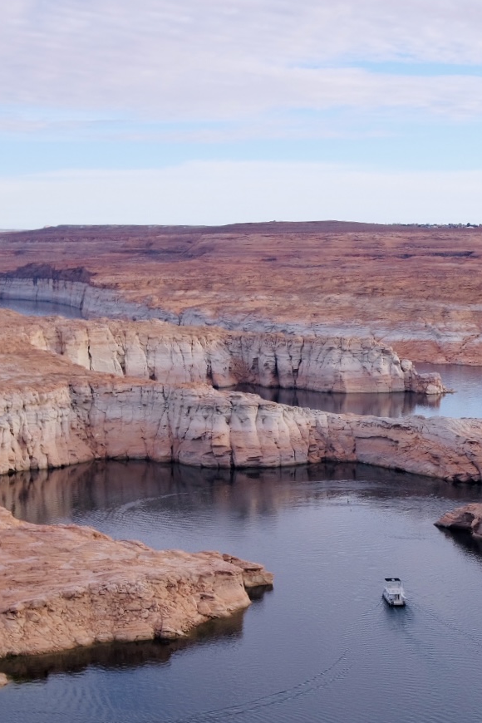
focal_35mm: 67
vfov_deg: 30.0
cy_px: 406
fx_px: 1345
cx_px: 472
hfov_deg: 19.8
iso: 320
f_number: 4.5
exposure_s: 1/500
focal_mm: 23
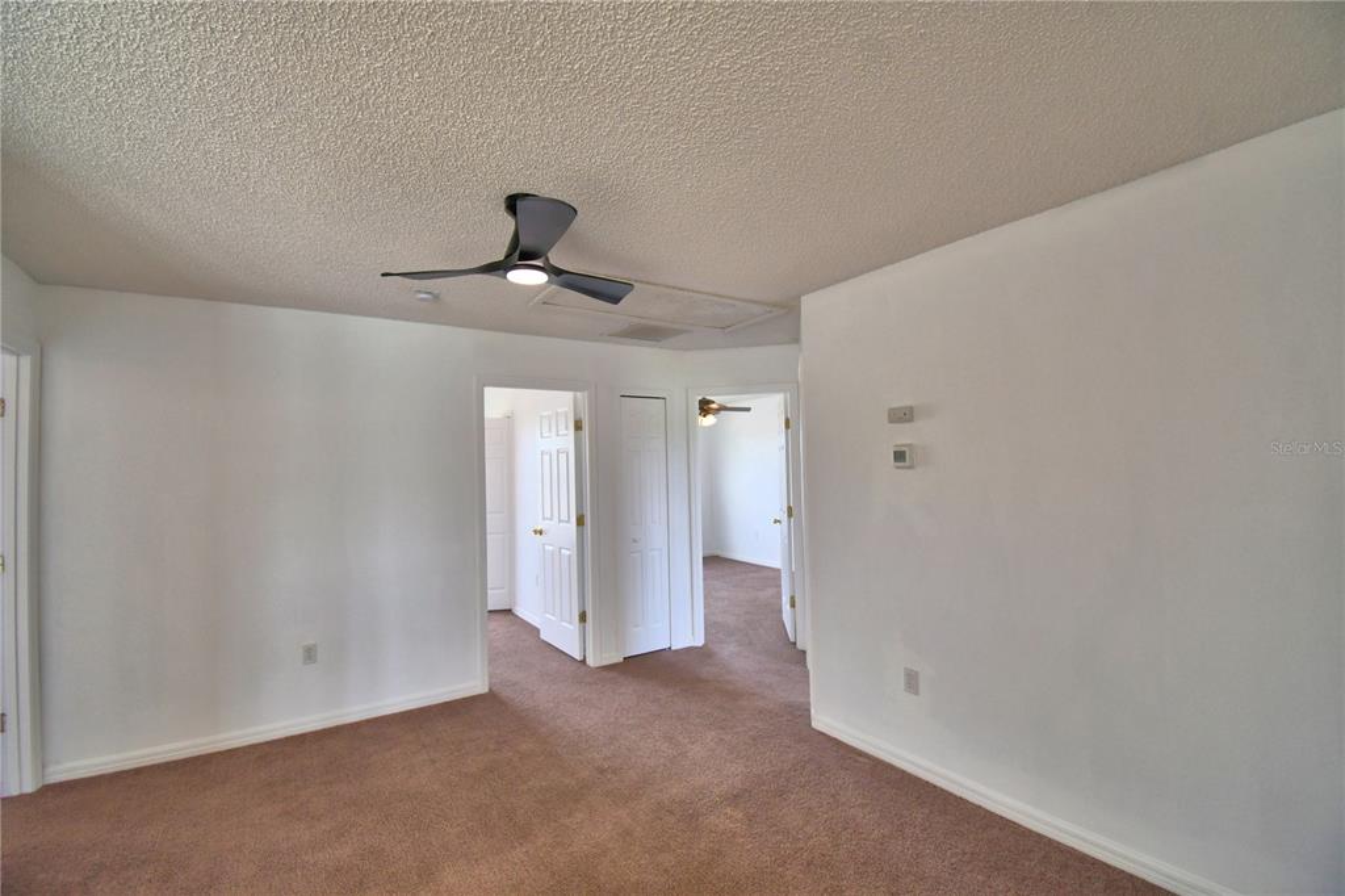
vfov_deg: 77.3
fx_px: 560
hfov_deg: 100.4
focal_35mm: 15
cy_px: 448
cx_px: 672
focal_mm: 10
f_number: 4.5
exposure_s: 1/125
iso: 320
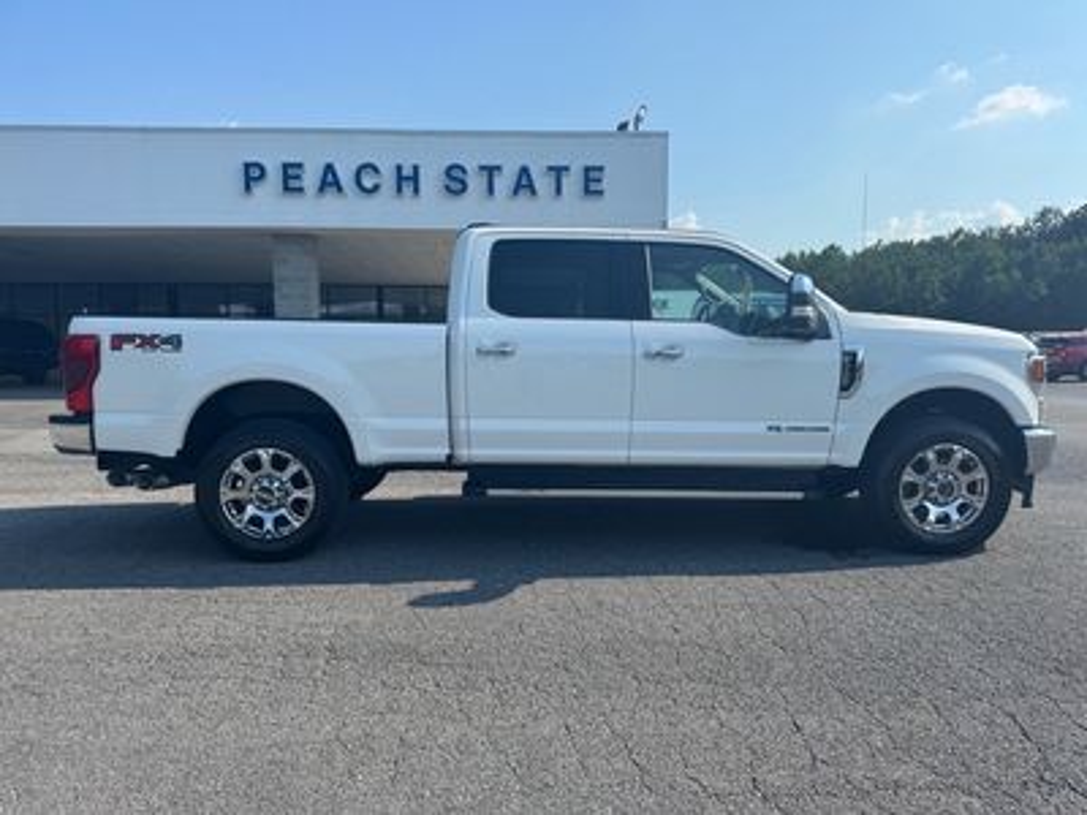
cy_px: 408
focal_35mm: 24
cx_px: 544
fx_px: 754
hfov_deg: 71.6
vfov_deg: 56.8
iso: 80
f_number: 1.78
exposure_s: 1/4310
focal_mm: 6.76
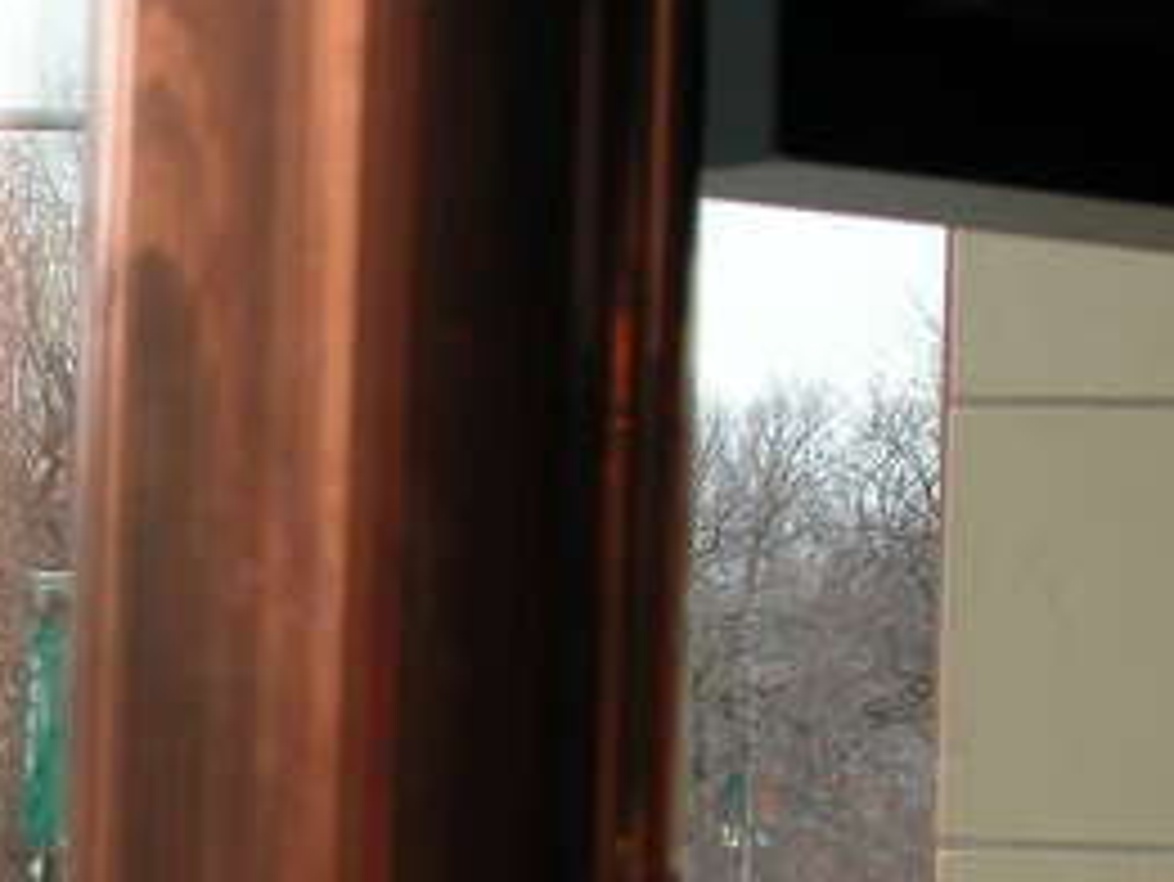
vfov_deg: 8.2
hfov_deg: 10.7
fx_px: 6141
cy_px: 756
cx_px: -391
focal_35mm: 181
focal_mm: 14.9
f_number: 4.3
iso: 100
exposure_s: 1/177
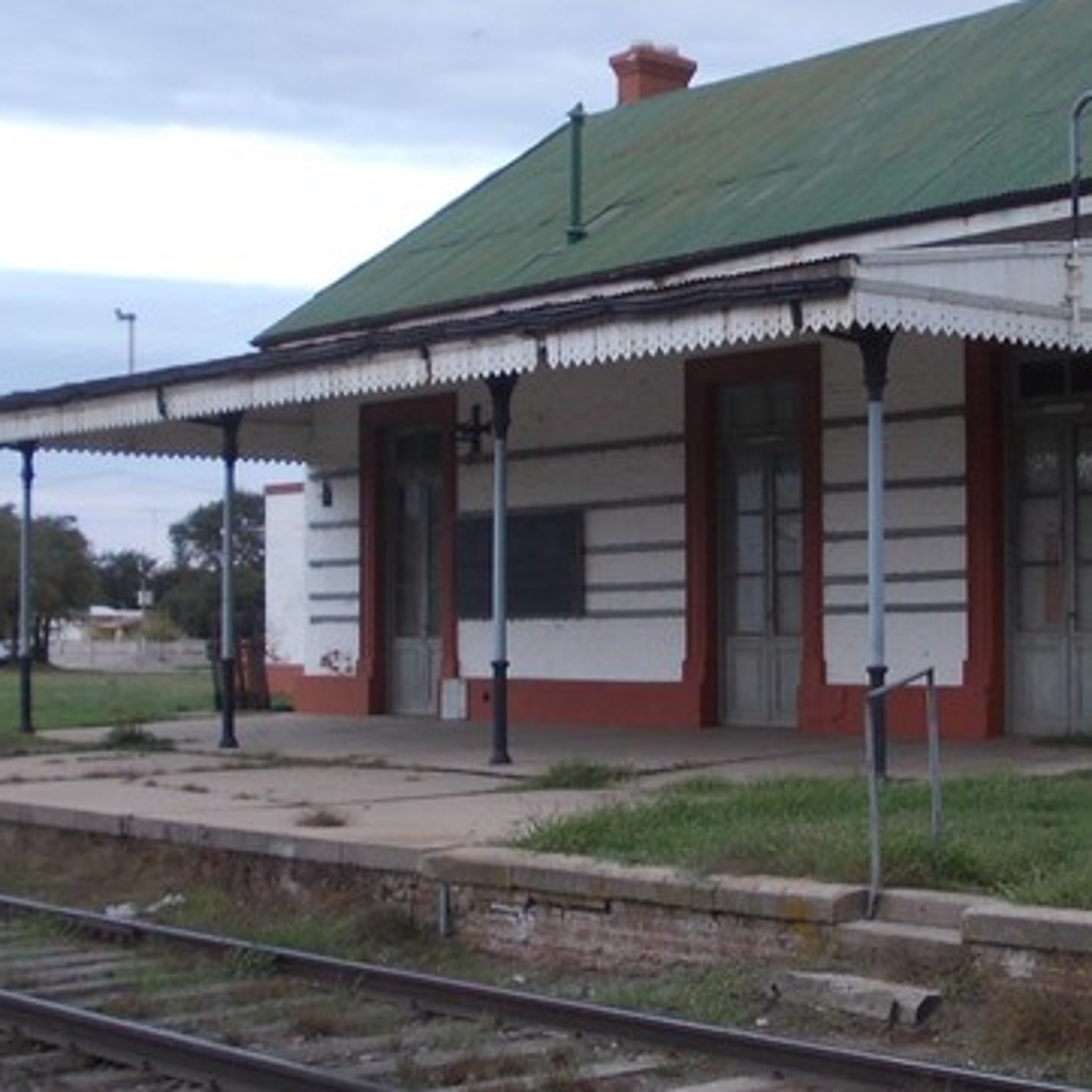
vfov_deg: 24.3
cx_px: 733
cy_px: 537
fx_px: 2534
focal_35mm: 71
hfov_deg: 24.2
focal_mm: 5.3
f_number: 3.1
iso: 80
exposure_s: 1/30
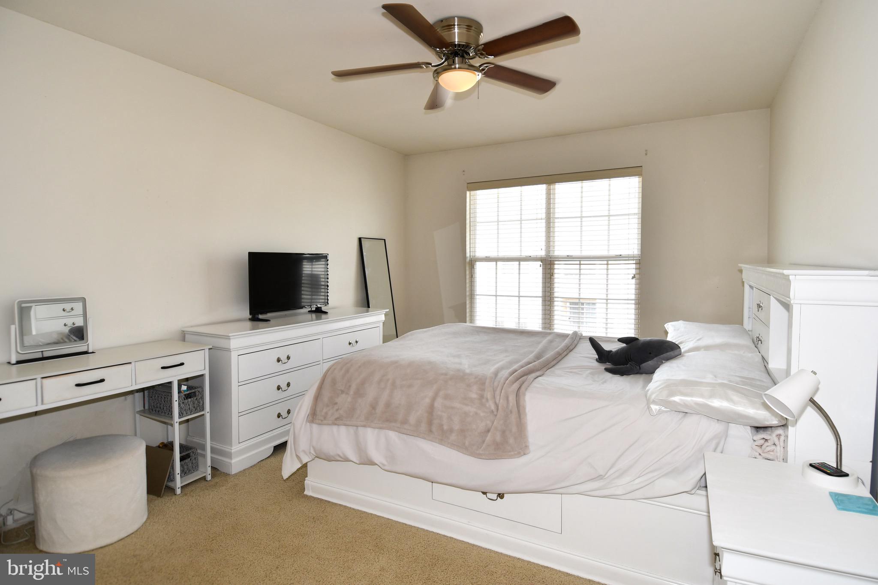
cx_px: 439
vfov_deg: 67.4
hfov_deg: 90.0
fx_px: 439
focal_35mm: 18
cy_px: 292
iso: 200
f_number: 5
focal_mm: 12
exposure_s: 1/100
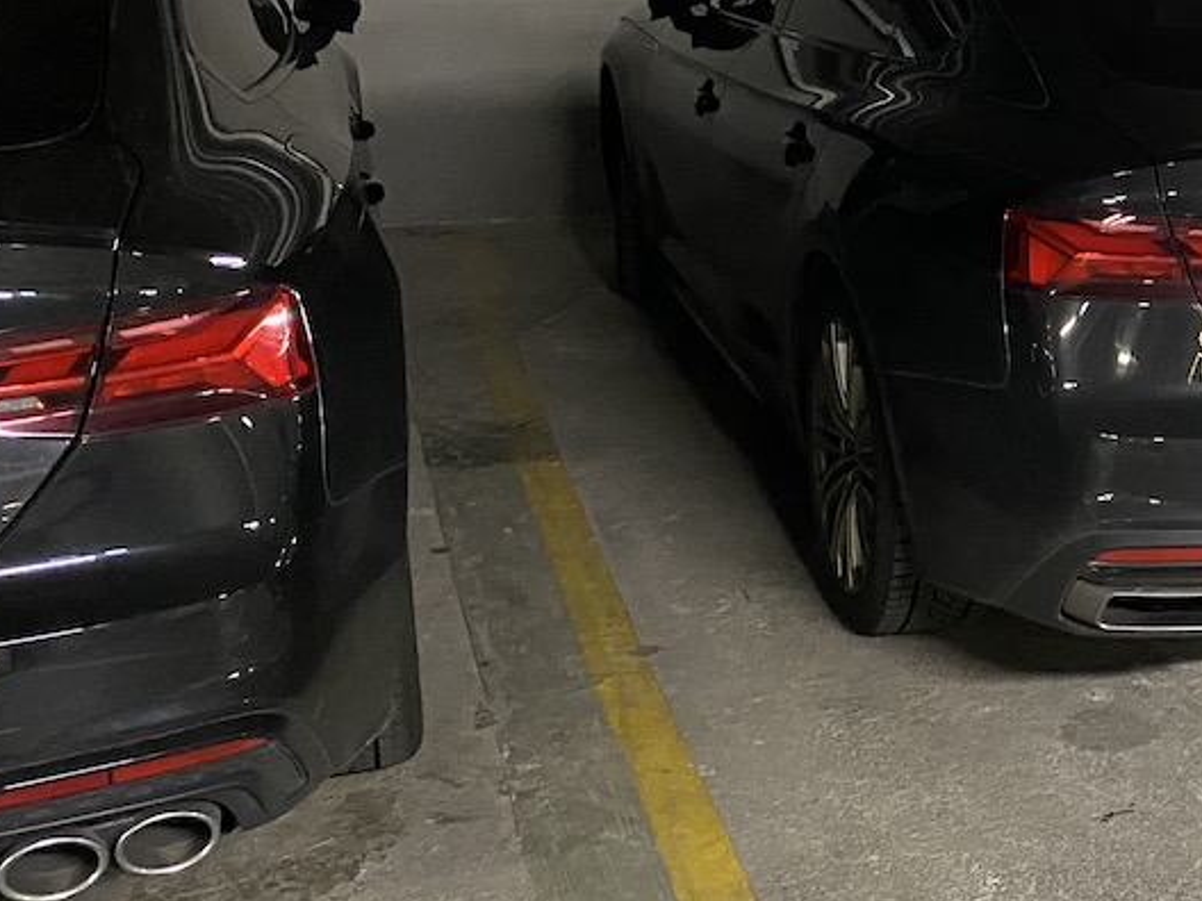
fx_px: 2188
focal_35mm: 63
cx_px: 1259
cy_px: 362
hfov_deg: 28.4
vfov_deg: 23.2
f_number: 1.8
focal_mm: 4.25
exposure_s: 1/25
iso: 500
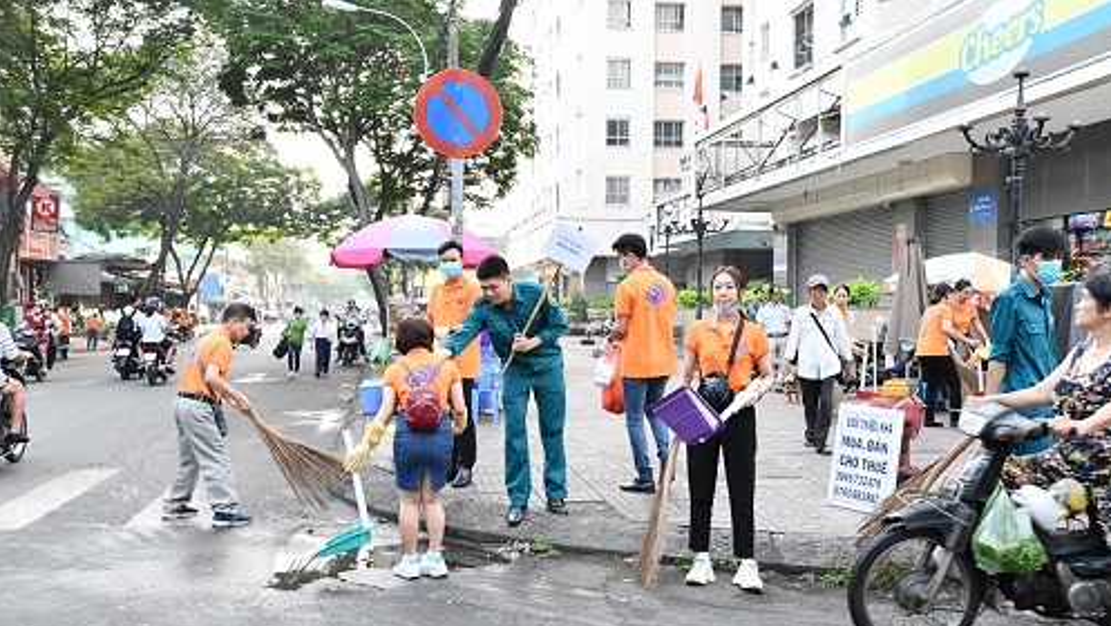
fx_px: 1179
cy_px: 334
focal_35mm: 40
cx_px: 557
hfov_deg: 50.5
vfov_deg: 29.7
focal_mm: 38
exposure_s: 1/200
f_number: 6.3
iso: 2000
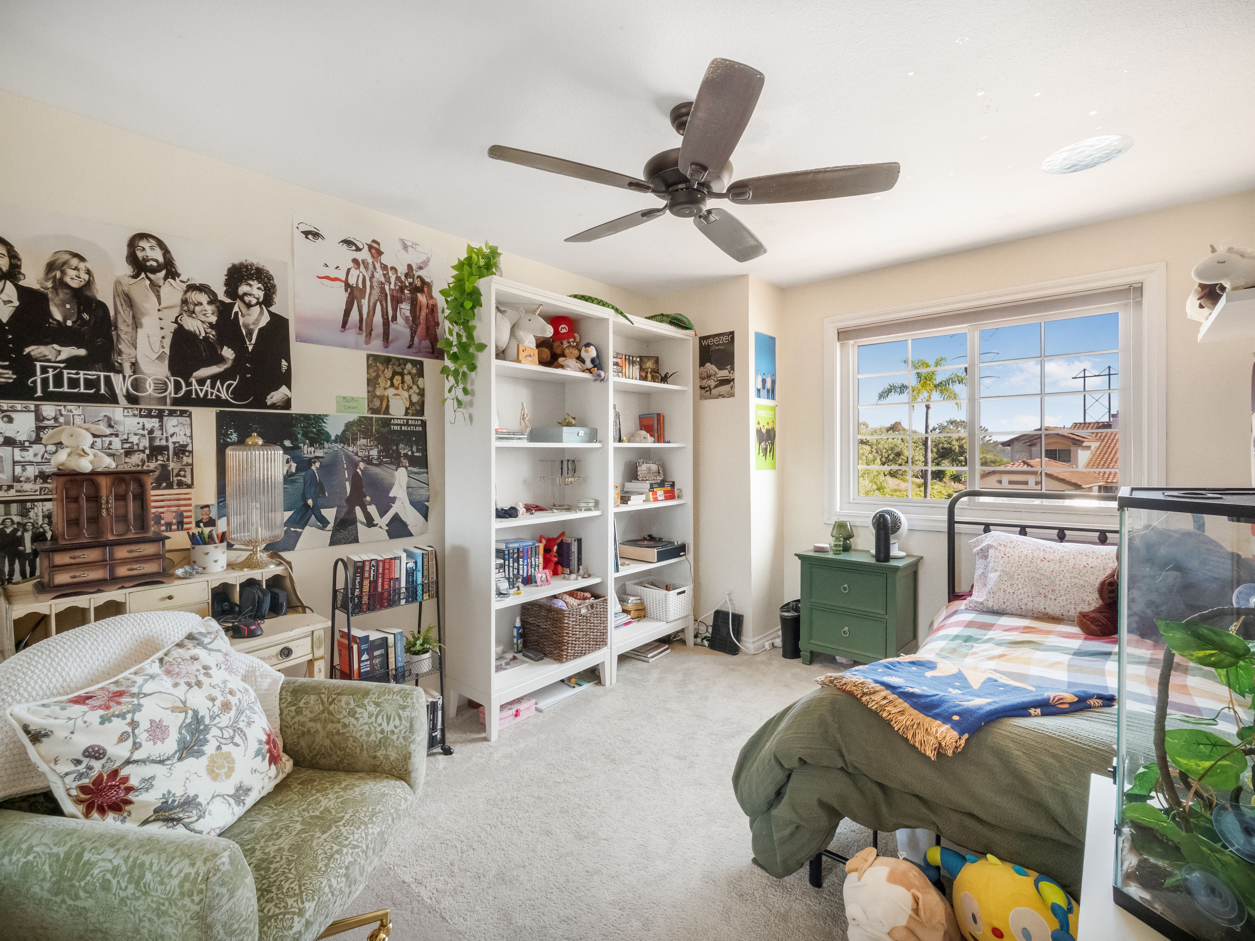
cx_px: 628
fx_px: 508
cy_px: 470
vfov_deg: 85.7
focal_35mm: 14
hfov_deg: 102.1
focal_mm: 7
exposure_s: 1/60
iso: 3200
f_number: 8
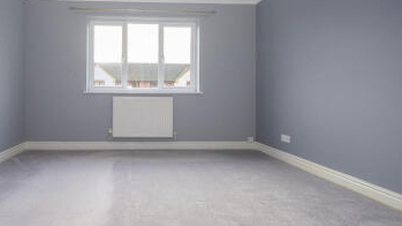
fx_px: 213
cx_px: 138
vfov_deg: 55.6
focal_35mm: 20
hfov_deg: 84.0
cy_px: 96
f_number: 7.1
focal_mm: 14
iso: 800
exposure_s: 1/125
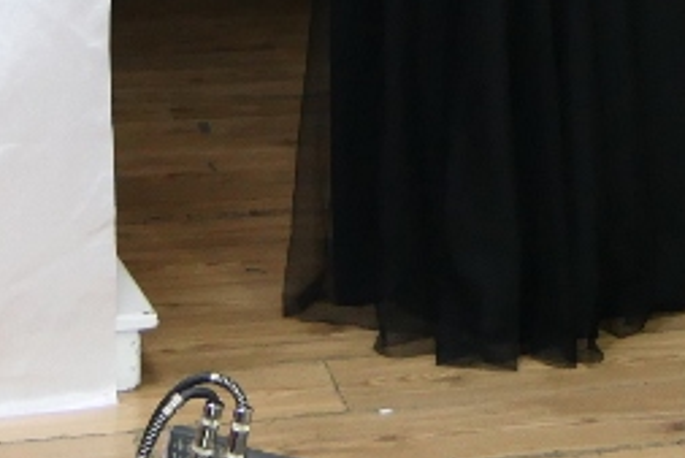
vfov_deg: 13.2
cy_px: -253
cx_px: 514
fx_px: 1847
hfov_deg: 20.8
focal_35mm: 97
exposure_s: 1/60
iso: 800
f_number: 2.8
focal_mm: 8.8
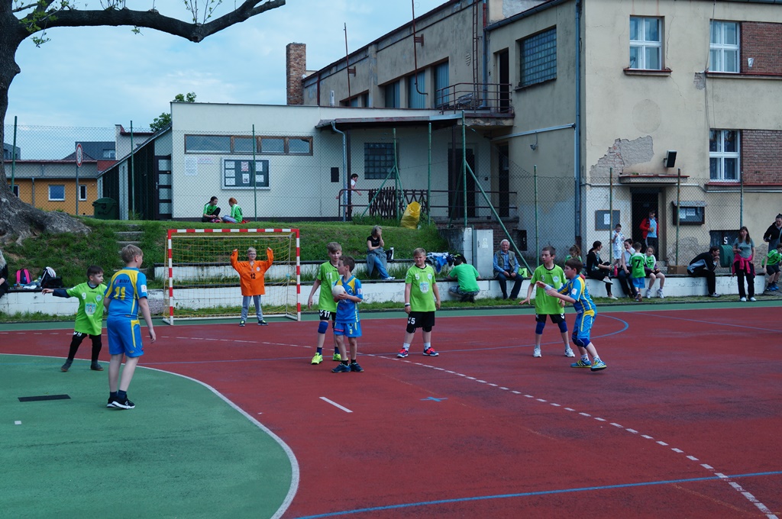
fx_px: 1128
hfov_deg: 38.2
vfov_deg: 25.9
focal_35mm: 52
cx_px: 391
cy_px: 260
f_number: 9
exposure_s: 1/250
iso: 100
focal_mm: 35
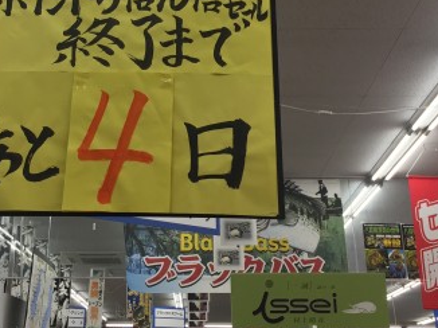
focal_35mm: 57
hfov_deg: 33.7
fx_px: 721
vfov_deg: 25.1
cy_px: 51
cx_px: 167
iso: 50
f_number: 2.2
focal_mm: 4.15
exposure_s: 1/120
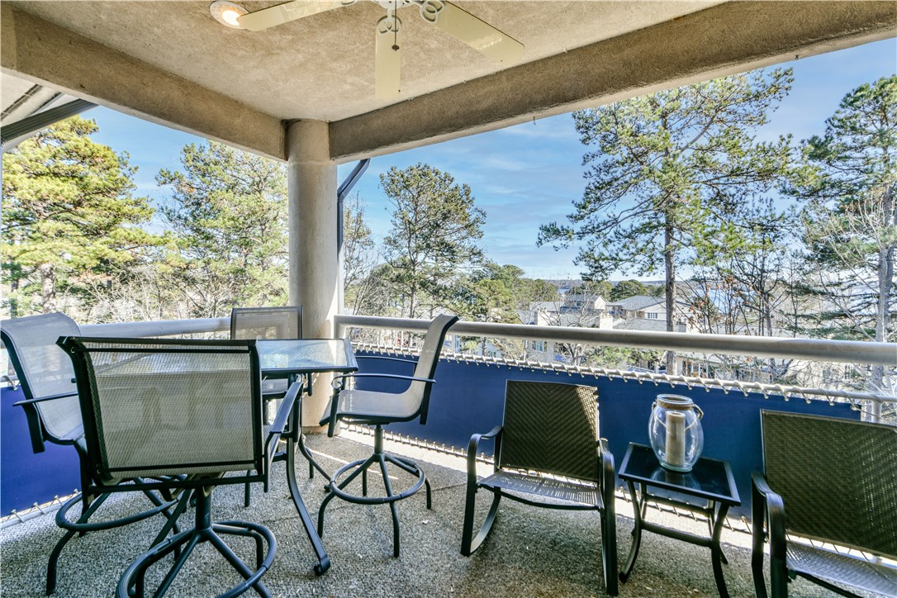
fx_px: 399
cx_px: 448
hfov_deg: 96.7
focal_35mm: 16
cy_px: 299
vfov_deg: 73.7
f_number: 8
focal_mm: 16
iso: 400
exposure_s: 1/200
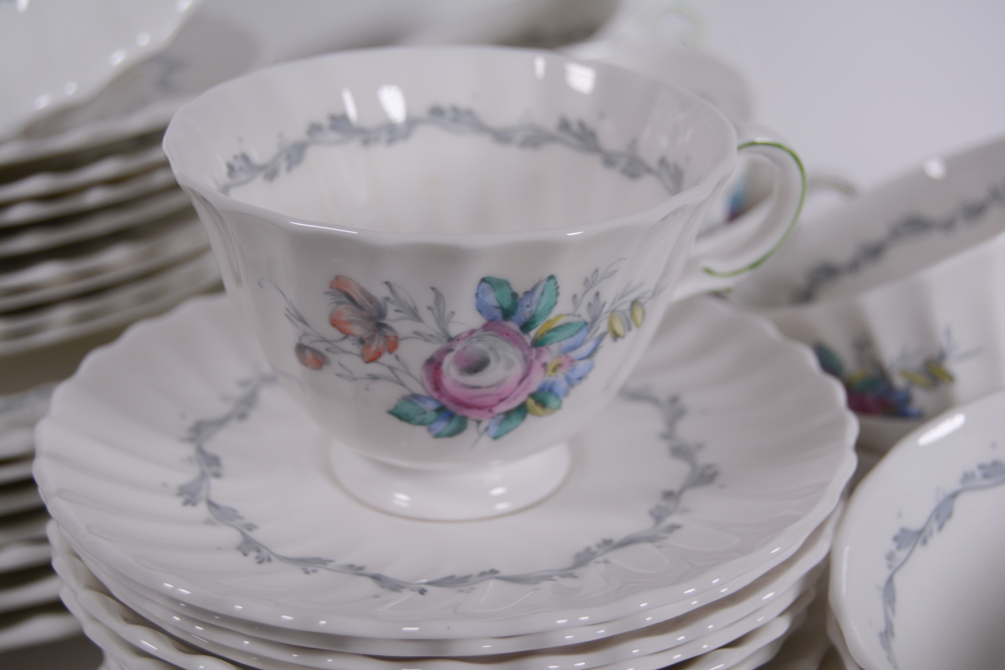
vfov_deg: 21.6
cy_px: 335
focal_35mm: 63
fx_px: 1759
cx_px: 502
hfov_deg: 31.9
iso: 200
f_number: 6.3
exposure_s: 1/160
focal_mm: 42
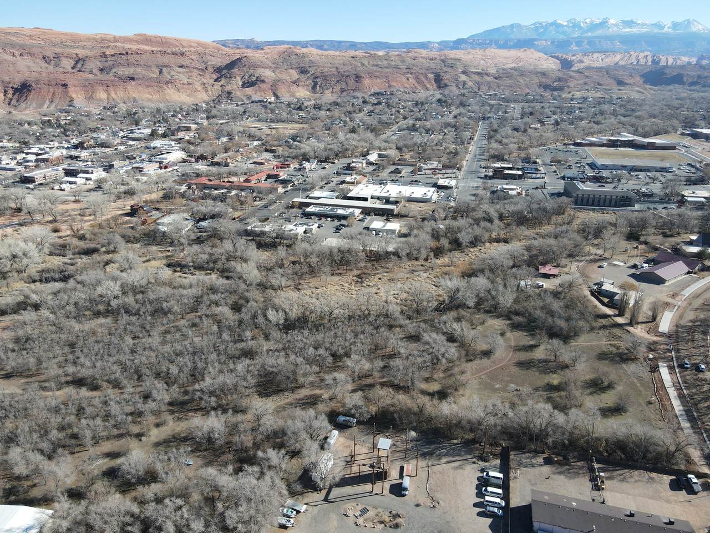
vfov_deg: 56.8
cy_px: 266
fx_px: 492
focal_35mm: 24
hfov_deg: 71.6
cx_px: 355
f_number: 2.8
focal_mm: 4.5
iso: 100
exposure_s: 1/400
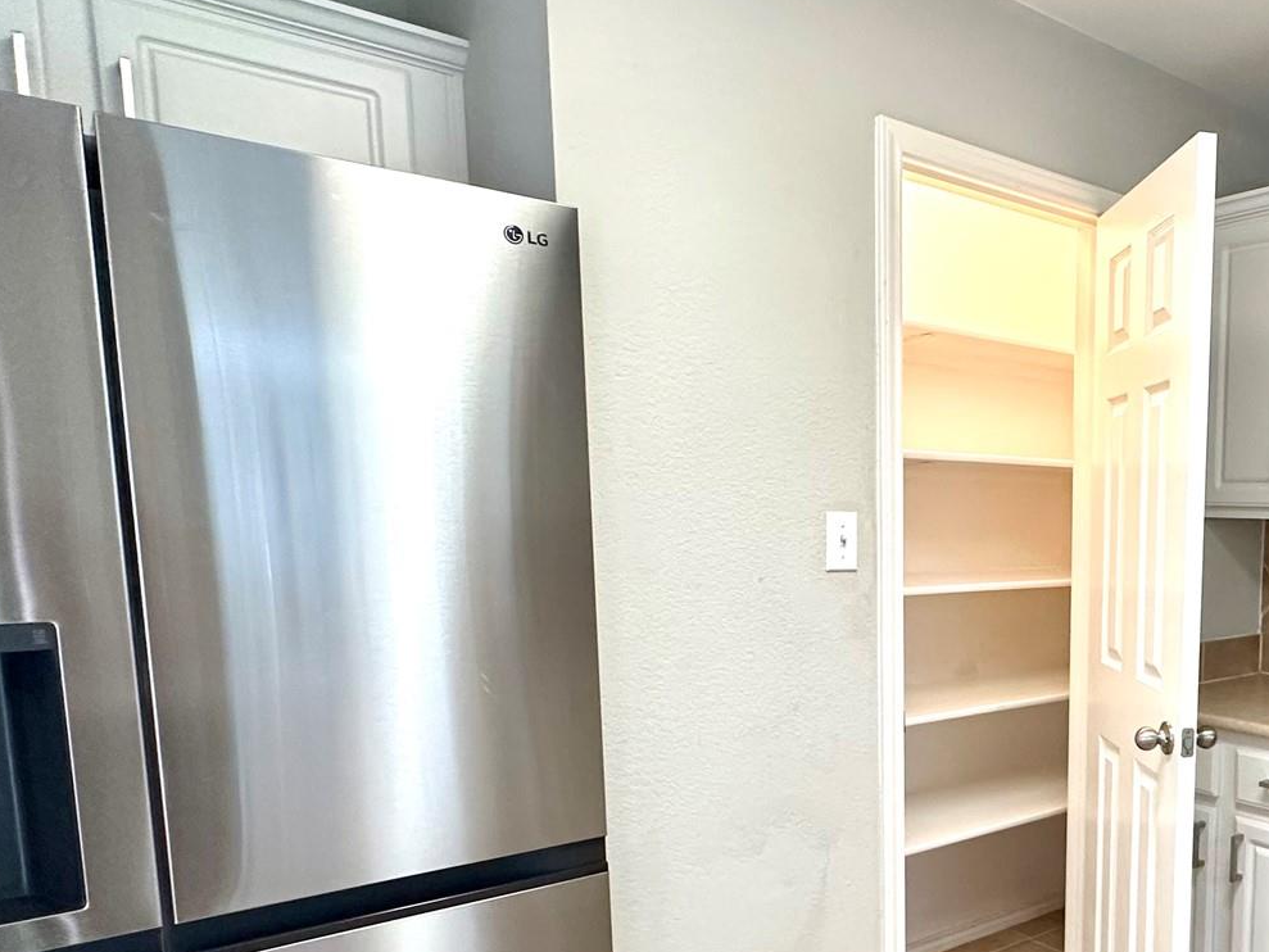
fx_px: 1063
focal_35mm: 29
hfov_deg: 56.0
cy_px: 643
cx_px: 1061
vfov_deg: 47.4
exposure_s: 1/120
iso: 250
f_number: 2.2
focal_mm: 2.22
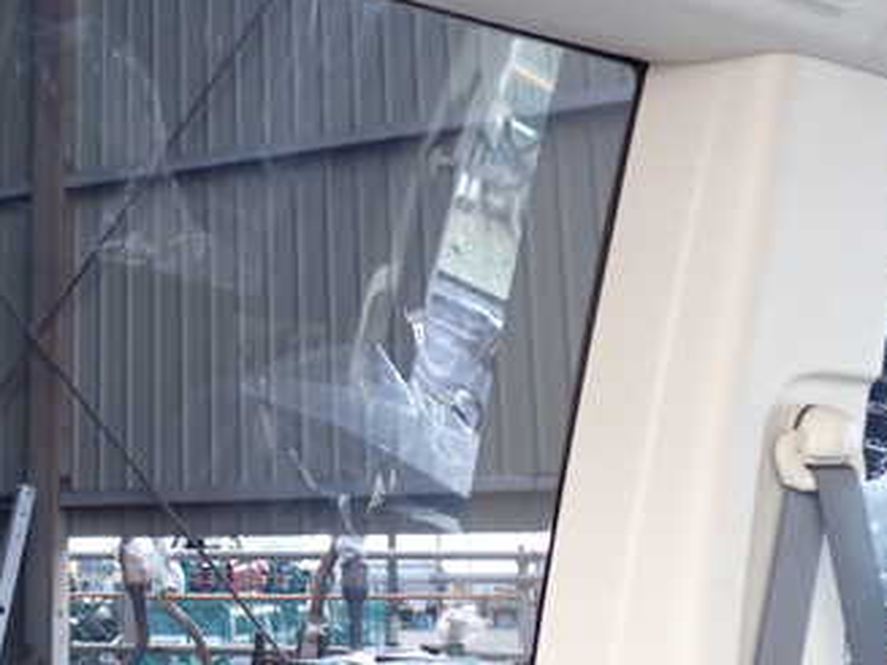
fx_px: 1409
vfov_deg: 26.5
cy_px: 299
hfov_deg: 33.6
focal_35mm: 55
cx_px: 136
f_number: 2.3
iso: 250
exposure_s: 1/30
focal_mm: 5.4
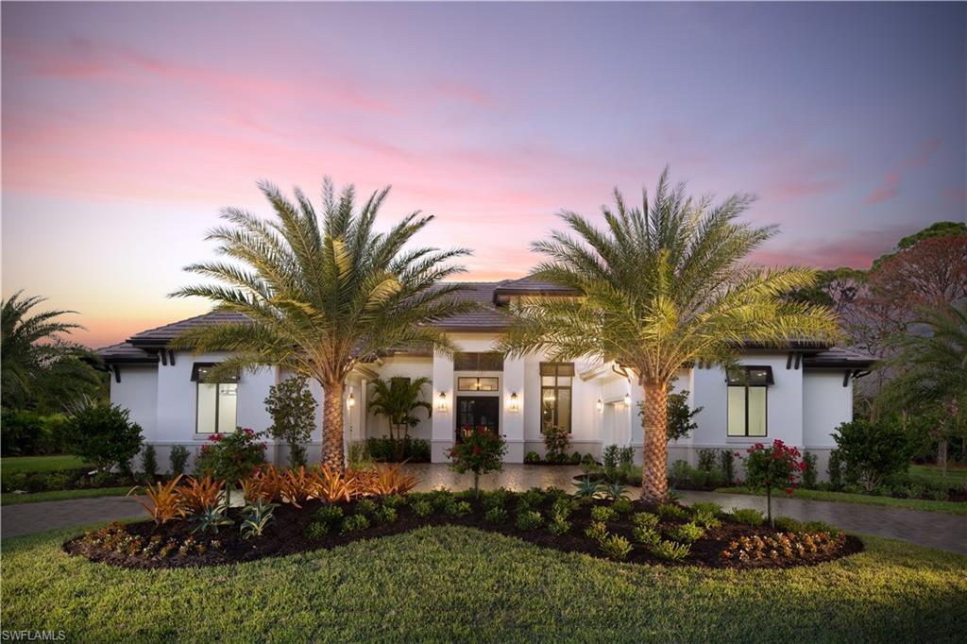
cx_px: 484
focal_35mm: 29
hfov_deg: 63.7
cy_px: 322
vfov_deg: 44.9
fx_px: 779
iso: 125
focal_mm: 29
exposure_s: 1/1.67
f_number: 9
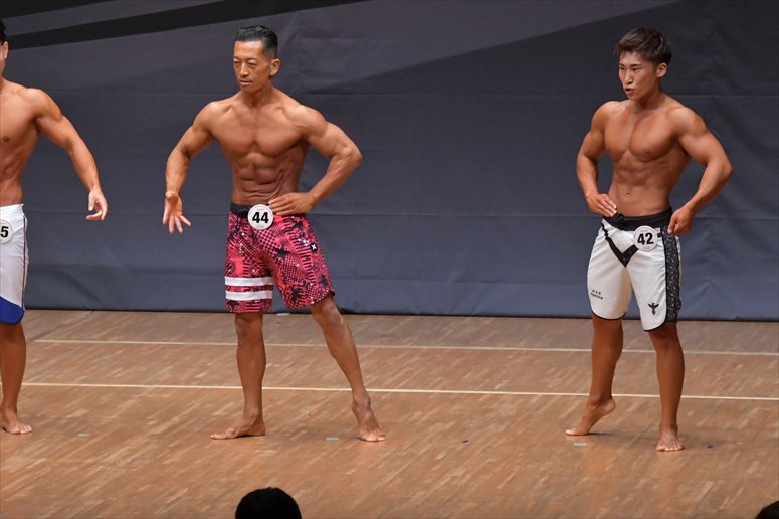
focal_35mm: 270
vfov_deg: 5.1
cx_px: 390
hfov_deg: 7.6
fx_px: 5840
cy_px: 260
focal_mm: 180
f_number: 5.6
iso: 6400
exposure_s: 1/400
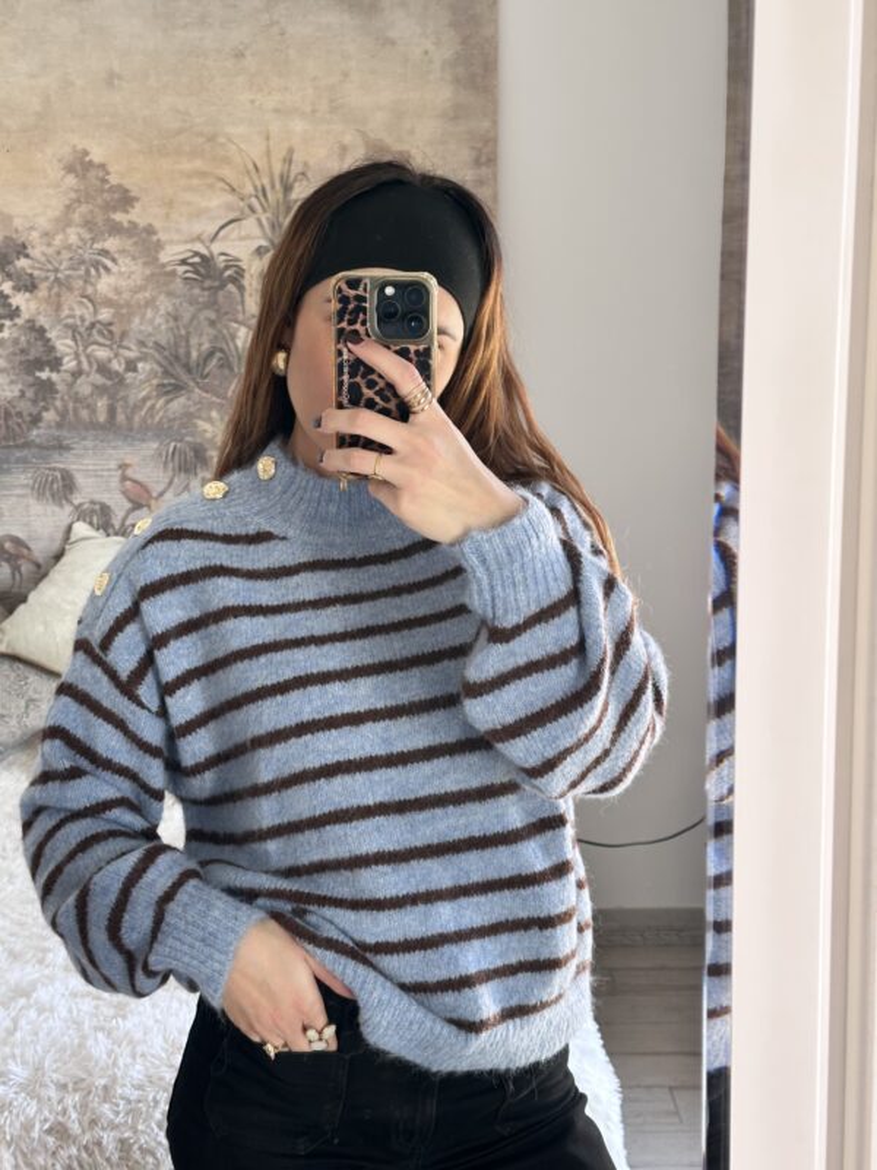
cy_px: 585
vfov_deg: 39.7
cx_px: 438
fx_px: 1621
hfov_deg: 30.3
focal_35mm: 48
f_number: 1.78
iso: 80
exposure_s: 1/62
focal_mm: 6.86
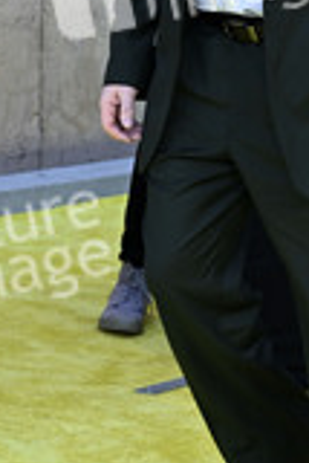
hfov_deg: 6.3
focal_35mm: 217
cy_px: 116
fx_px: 2788
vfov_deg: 9.5
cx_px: 277
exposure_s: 1/200
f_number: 6.3
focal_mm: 87
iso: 800
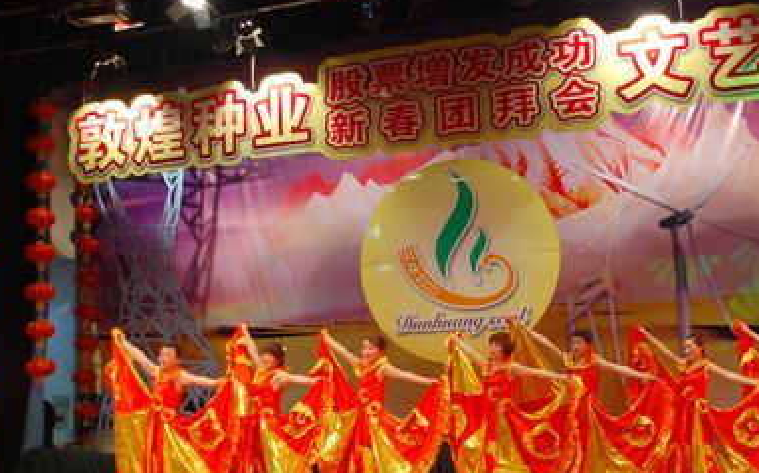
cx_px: 436
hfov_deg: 45.2
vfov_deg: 29.0
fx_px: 910
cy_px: 319
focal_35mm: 44
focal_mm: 22
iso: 360
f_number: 4
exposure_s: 1/60
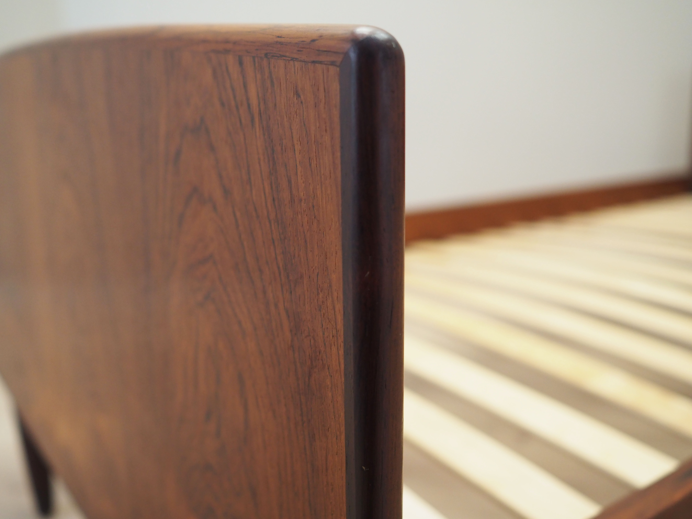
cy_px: 260
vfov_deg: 41.8
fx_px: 680
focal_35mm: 34
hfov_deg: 54.0
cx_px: 346
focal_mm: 17
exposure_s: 1/125
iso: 800
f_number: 2.2
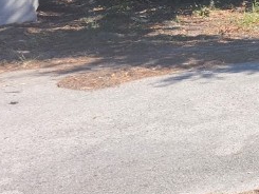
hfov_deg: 17.5
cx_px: 429
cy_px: -79
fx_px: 719
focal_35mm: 96
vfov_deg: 14.6
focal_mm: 5.54
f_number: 1.8
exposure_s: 1/670
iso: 25
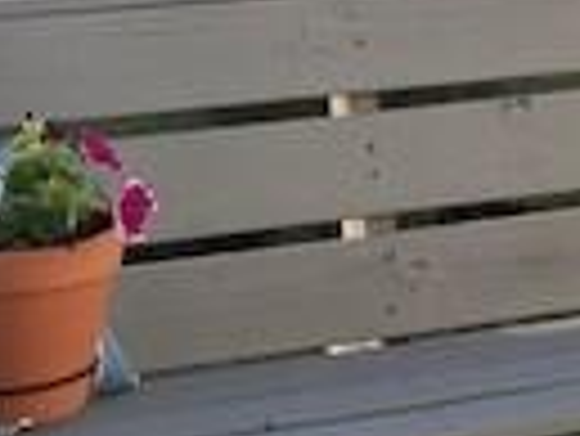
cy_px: 256
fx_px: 2331
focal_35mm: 139
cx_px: 985
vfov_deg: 10.7
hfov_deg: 13.1
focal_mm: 3.99
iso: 20
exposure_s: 1/334
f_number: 1.8
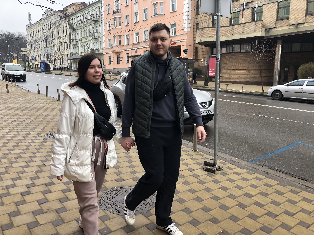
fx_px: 254
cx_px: 157
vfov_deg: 49.7
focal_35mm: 28
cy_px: 118
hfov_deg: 63.4
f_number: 1.8
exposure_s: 1/117
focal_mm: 3.99
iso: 20
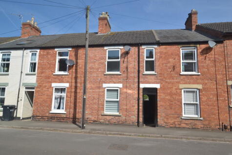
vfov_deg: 56.2
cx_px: 116
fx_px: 145
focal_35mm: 22
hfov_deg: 77.3
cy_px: 78
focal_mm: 15
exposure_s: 1/250
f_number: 9
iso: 200
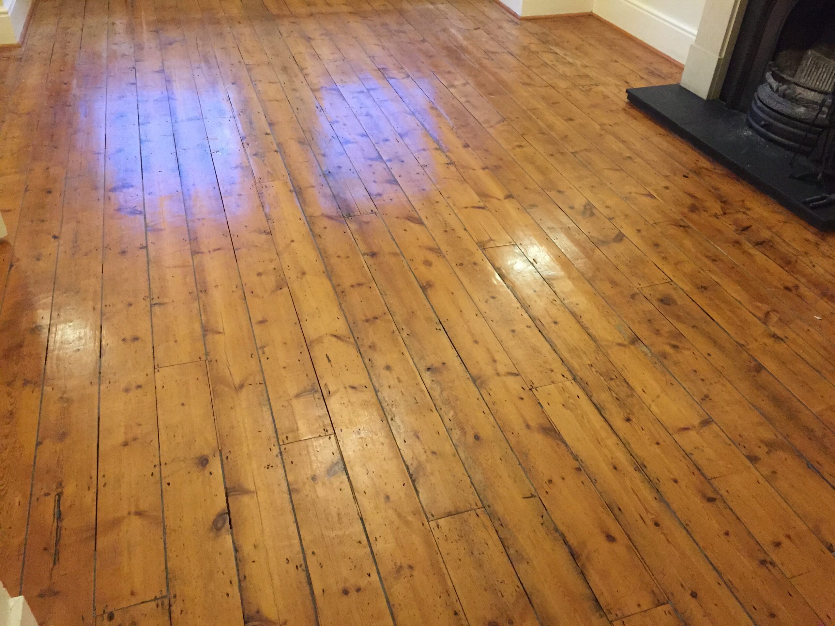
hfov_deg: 61.7
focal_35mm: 29
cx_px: 418
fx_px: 700
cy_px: 313
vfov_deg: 48.2
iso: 250
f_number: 2.2
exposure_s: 1/25
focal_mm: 4.15
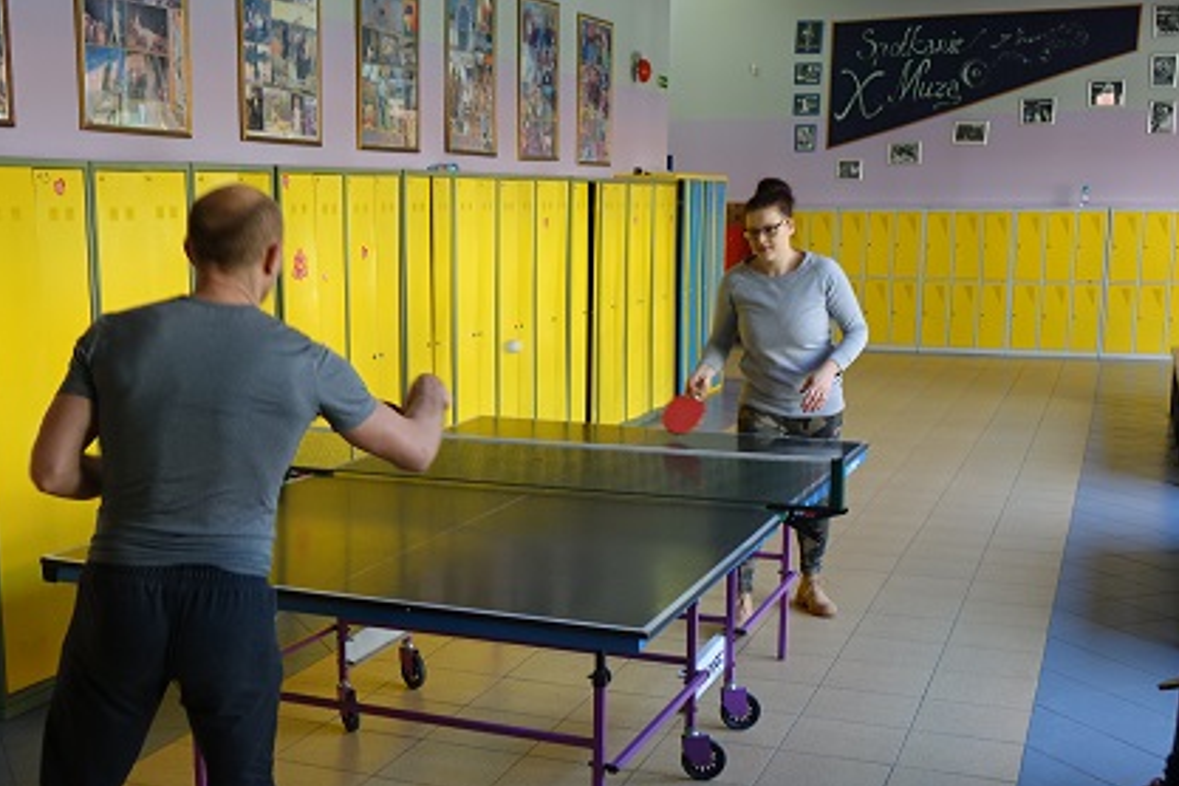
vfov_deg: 29.1
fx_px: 1506
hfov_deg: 42.4
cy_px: 508
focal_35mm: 46
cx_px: 441
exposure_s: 1/30
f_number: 3.5
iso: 250
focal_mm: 12.83
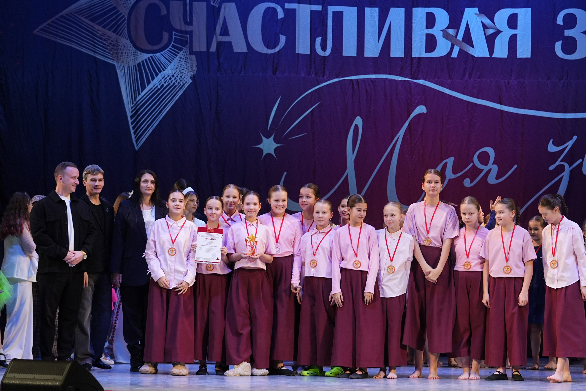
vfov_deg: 8.0
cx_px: 293
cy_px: 196
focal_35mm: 172
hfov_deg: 11.9
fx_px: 2800
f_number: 2.8
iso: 1600
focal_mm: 115
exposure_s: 1/400
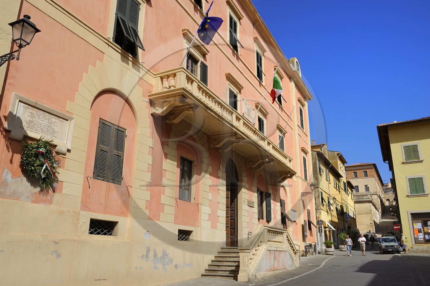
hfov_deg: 63.7
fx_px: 346
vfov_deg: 44.9
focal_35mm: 29
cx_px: 215
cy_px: 143
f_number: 14
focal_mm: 29
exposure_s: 1/200
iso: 200
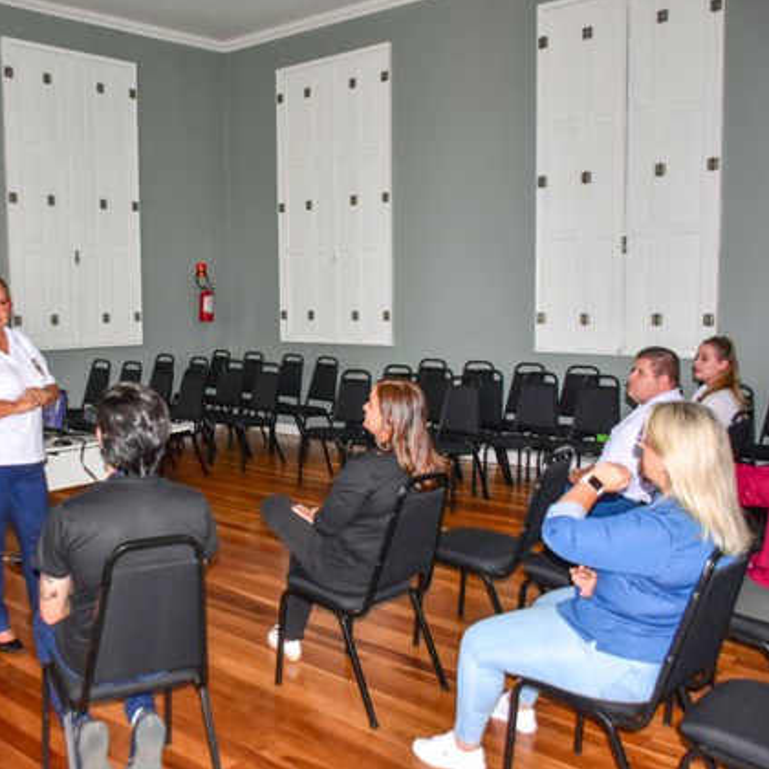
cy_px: 385
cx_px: 275
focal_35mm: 35
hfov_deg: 46.7
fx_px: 880
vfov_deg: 47.2
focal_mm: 18
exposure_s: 1/125
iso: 1600
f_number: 3.5
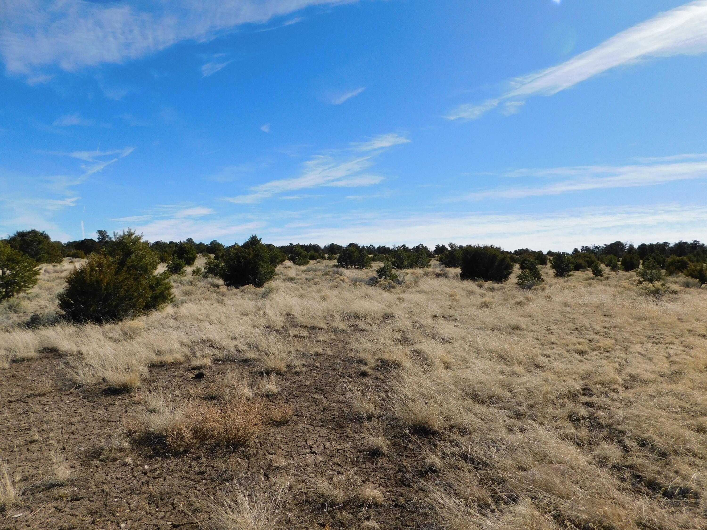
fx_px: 470
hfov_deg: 73.9
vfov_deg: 58.9
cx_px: 354
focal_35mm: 23
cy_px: 265
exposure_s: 1/640
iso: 125
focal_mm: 4
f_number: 6
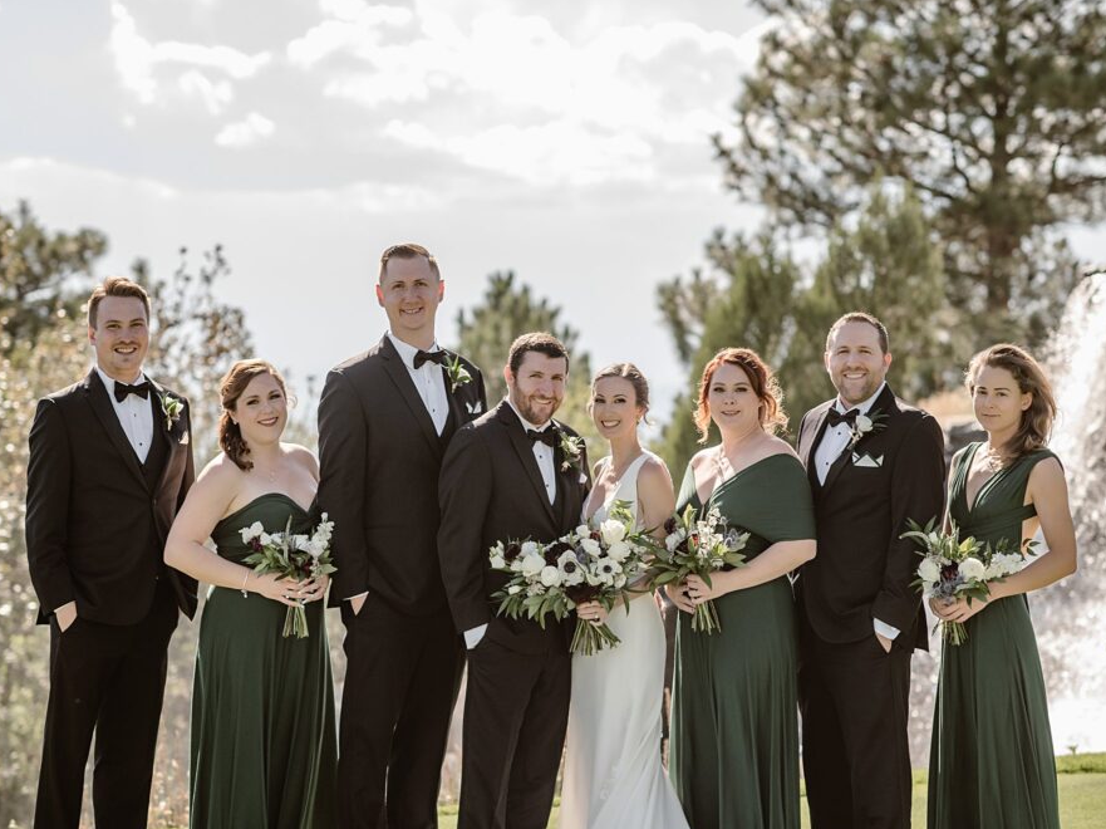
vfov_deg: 15.6
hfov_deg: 20.7
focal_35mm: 95
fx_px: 3034
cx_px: 570
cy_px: 423
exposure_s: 1/2000
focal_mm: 85
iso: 200
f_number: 2.8
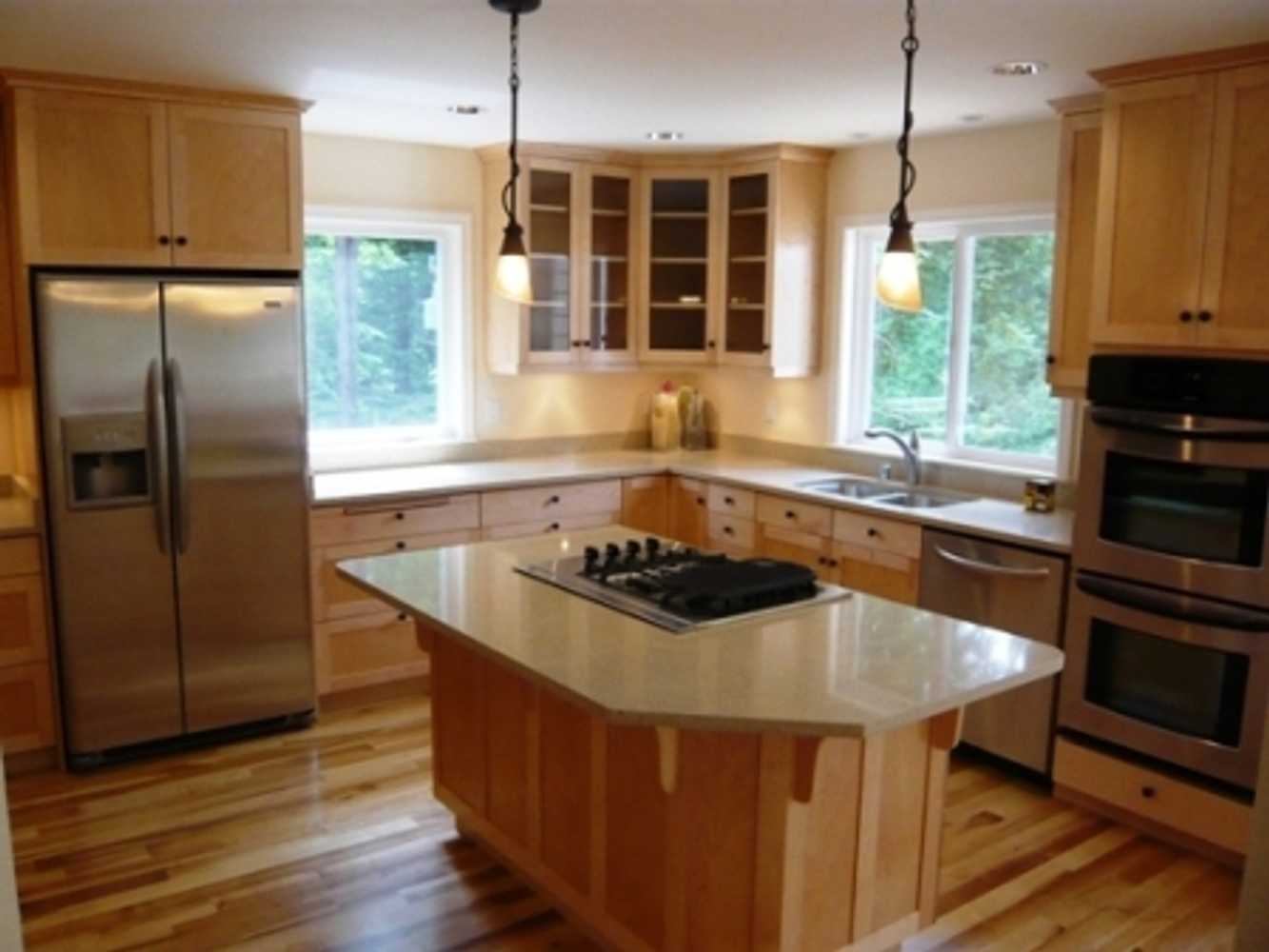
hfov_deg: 63.4
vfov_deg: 49.8
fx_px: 1027
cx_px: 634
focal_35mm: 28
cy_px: 476
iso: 200
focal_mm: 4.6
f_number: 2.8
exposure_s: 1/100
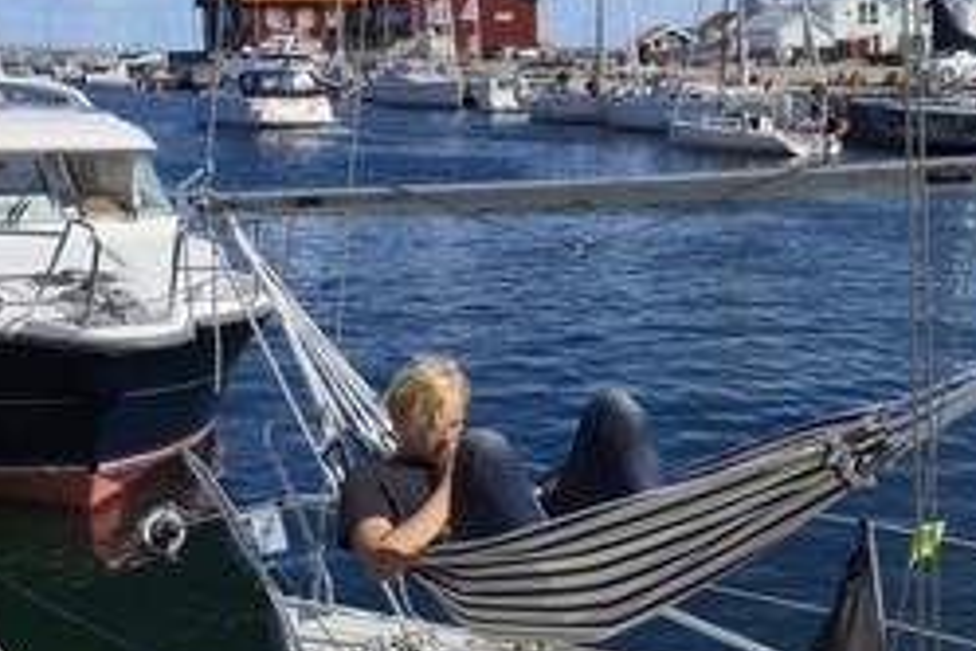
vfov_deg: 21.2
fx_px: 1735
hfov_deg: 30.6
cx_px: 792
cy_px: 310
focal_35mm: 64
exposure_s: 1/400
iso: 200
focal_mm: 38
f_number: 10
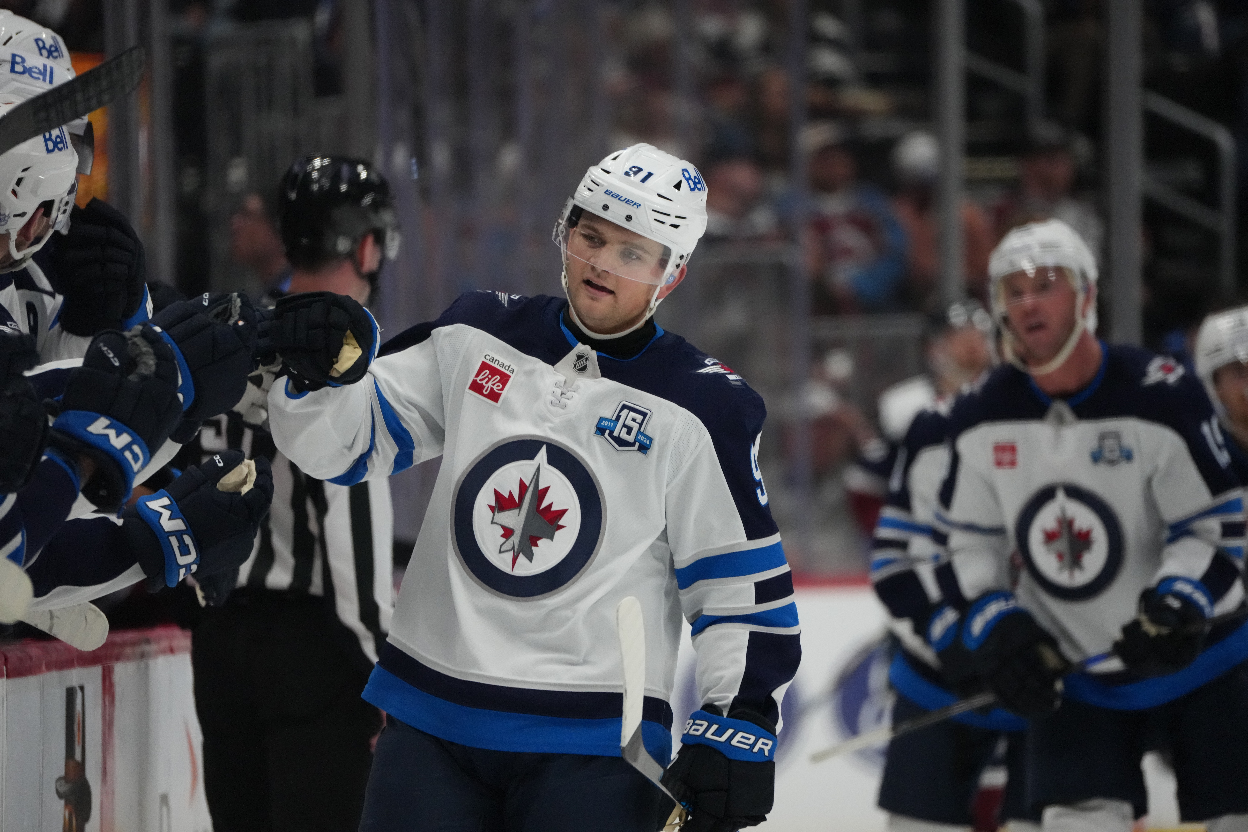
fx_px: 14836
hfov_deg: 4.8
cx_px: 624
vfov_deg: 3.2
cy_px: 416
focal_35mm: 428
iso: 8000
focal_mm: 428
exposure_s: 1/1600
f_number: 6.3
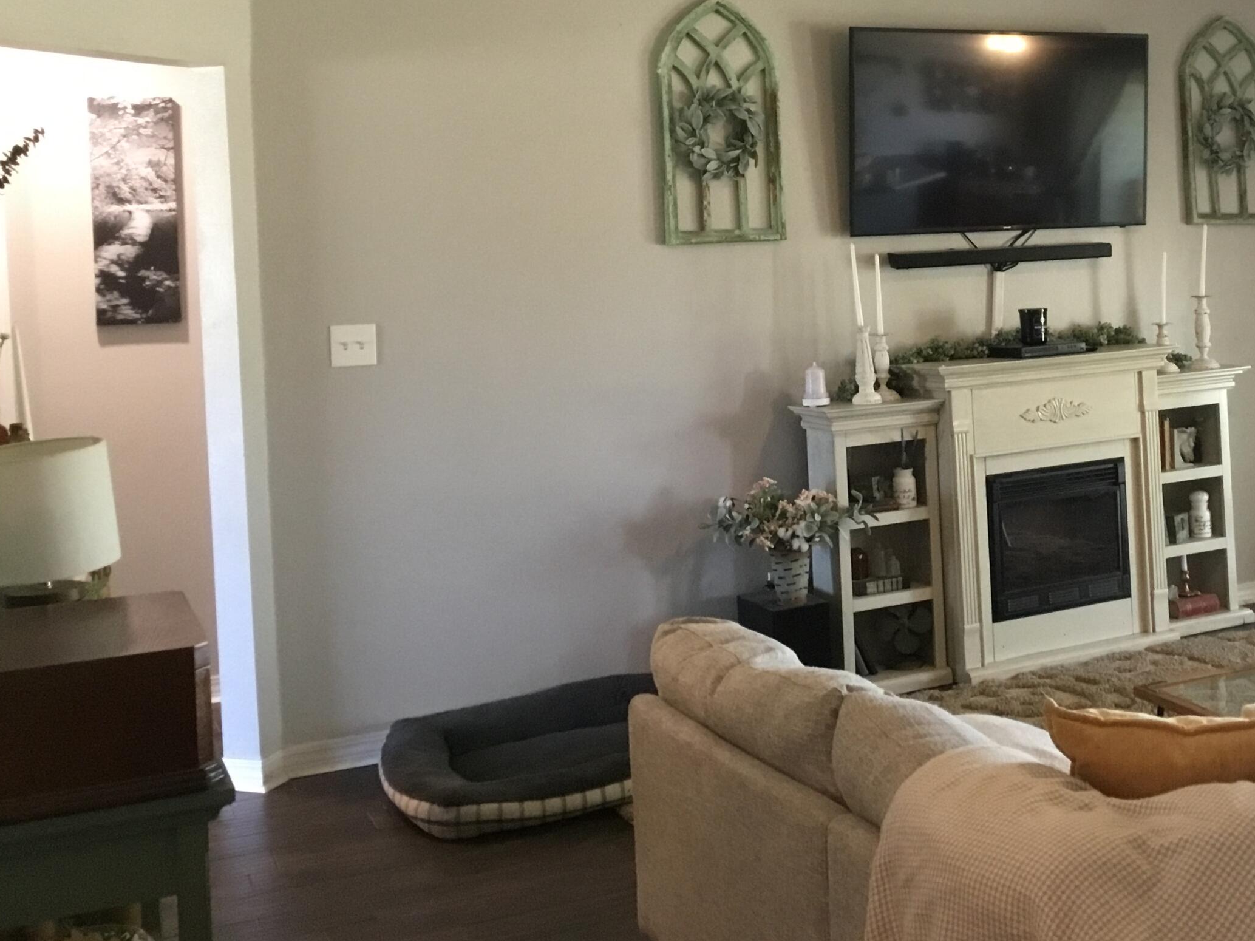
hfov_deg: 41.1
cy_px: 274
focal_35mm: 45
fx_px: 1631
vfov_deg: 31.8
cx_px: 906
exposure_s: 1/24
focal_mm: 3.3
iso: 250
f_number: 2.4
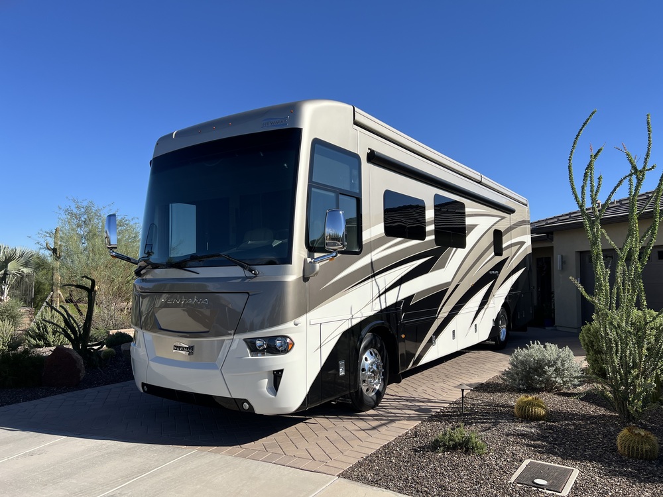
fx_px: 498
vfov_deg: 53.1
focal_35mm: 26
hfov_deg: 67.3
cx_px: 332
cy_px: 248
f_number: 1.5
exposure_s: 1/4831
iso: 50
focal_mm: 5.7
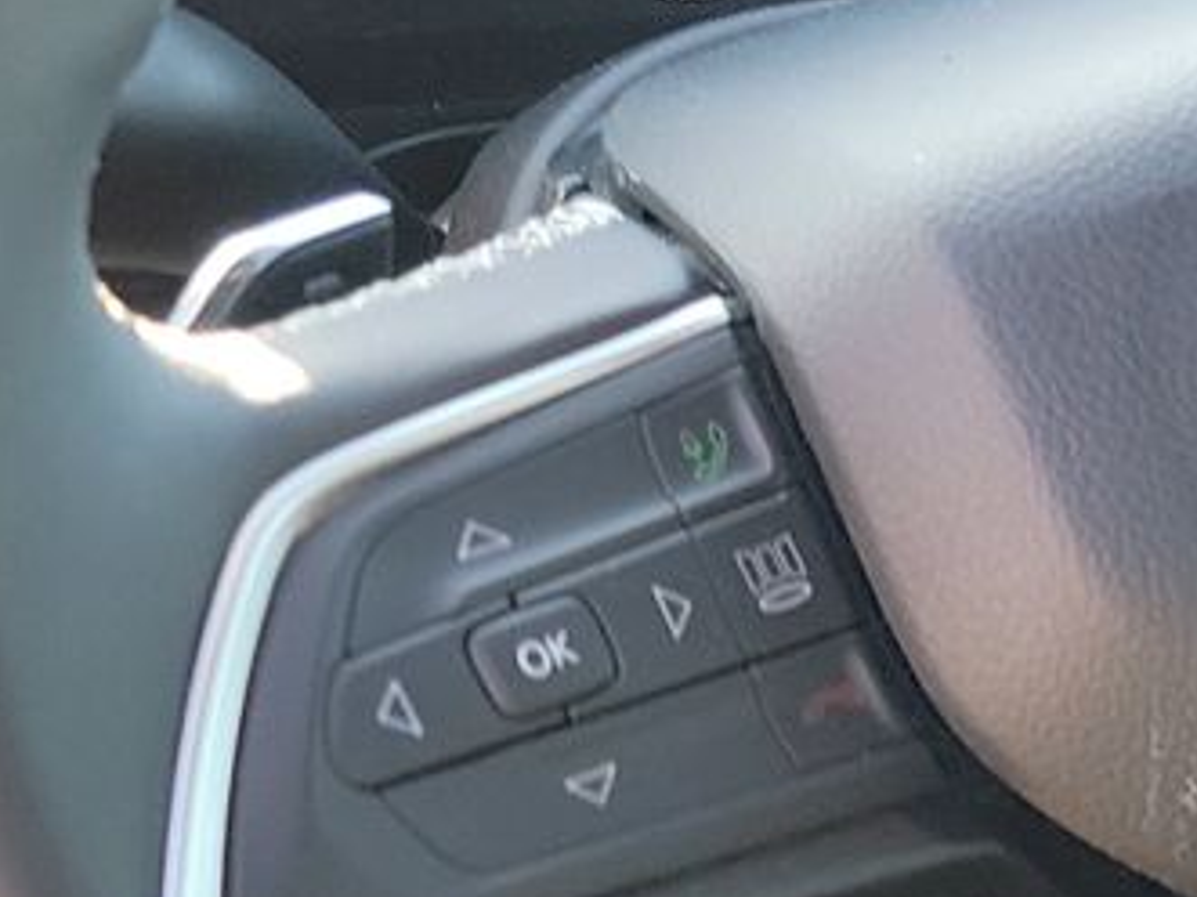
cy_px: 398
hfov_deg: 14.0
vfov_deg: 12.8
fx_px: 4010
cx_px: 2474
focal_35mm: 116
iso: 155
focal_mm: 6.7
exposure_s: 1/59
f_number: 1.8
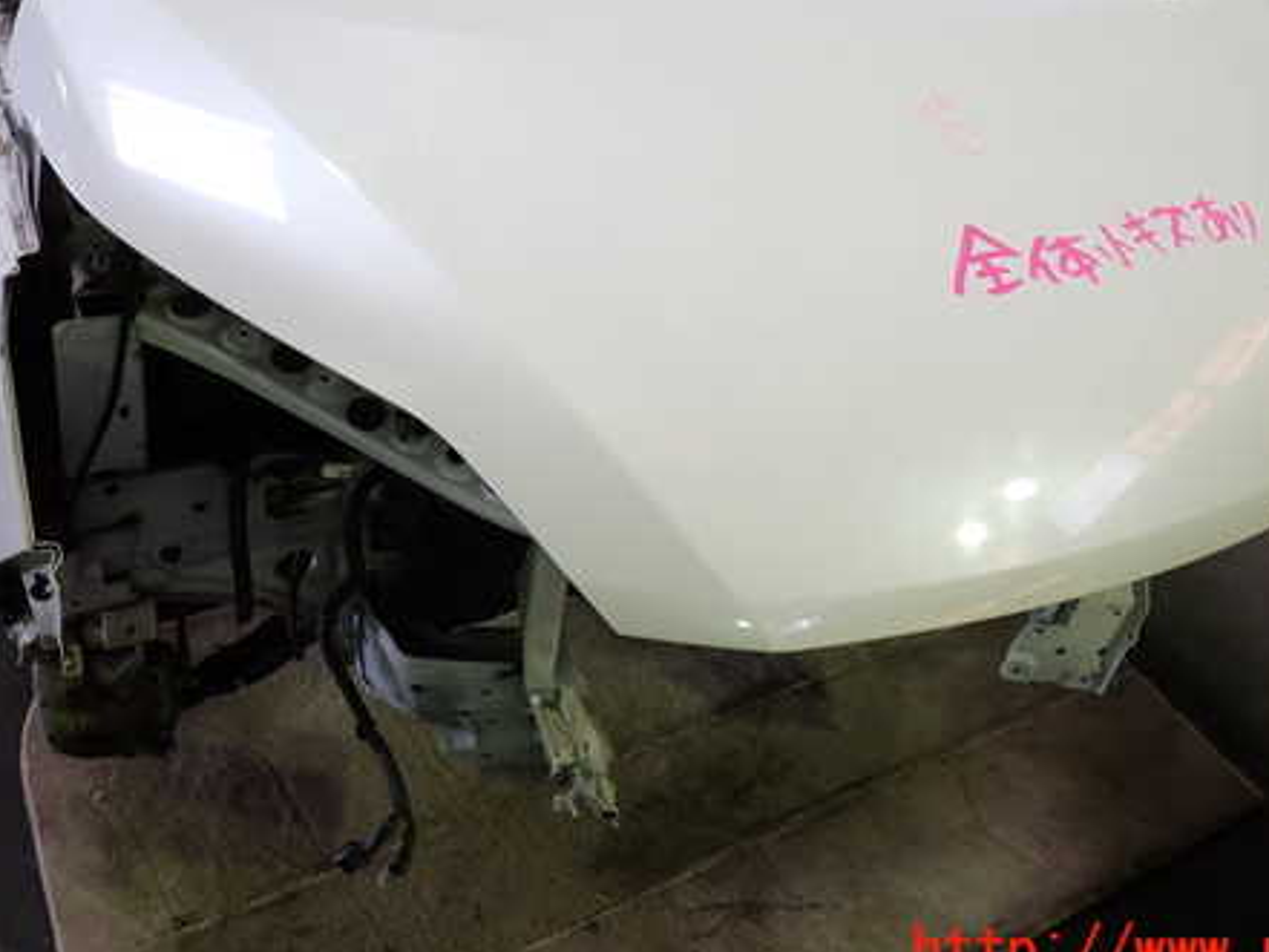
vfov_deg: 41.4
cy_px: 342
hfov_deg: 53.8
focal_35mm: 34
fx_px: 1247
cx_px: 699
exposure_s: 1/60
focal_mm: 4.5
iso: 160
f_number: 2
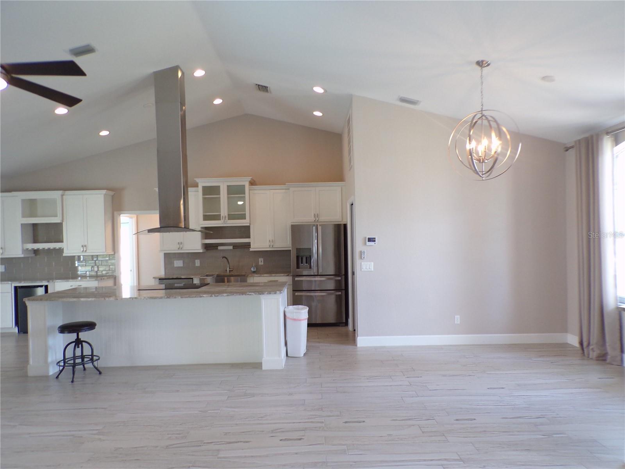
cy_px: 234
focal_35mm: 24
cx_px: 312
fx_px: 433
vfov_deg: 56.8
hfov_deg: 71.6
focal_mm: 4.3
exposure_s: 1/34
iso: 154
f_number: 3
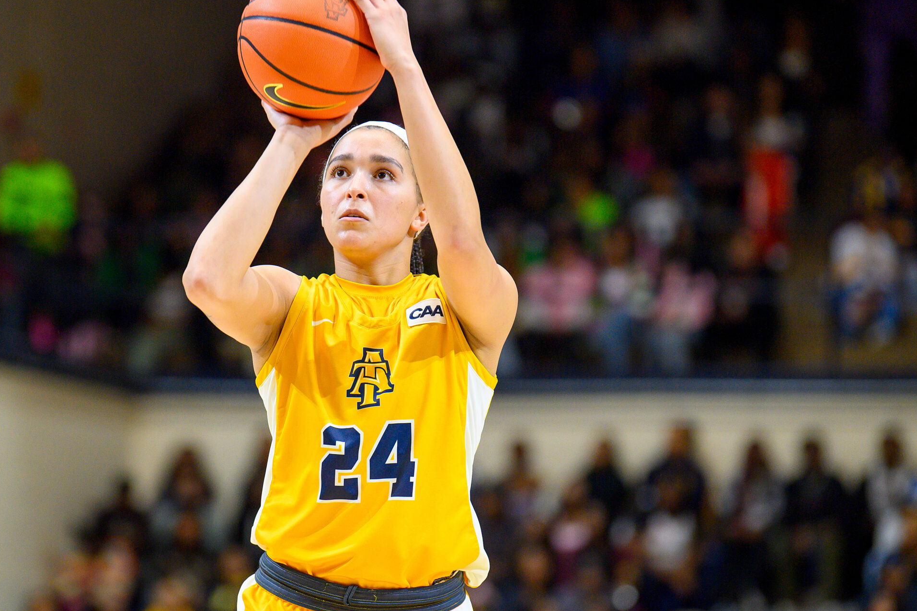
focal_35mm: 214
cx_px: 368
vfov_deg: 6.4
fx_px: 5451
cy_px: 351
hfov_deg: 9.6
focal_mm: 160
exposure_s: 1/1000
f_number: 2.8
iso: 3200
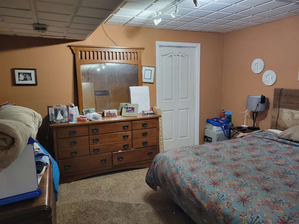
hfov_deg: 67.3
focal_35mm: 26
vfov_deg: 53.1
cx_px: 150
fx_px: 225
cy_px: 112
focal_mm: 5.4
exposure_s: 1/40
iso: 400
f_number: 1.8
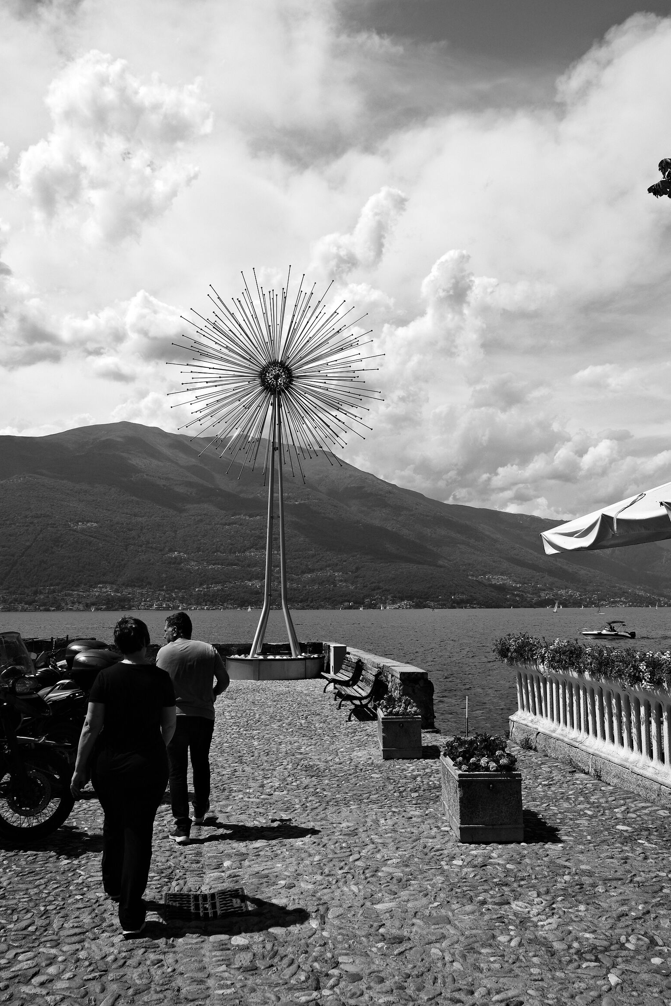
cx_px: 332
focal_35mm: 28
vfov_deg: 65.5
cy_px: 498
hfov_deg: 46.4
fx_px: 783
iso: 320
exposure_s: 1/1900
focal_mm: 18
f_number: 5.6
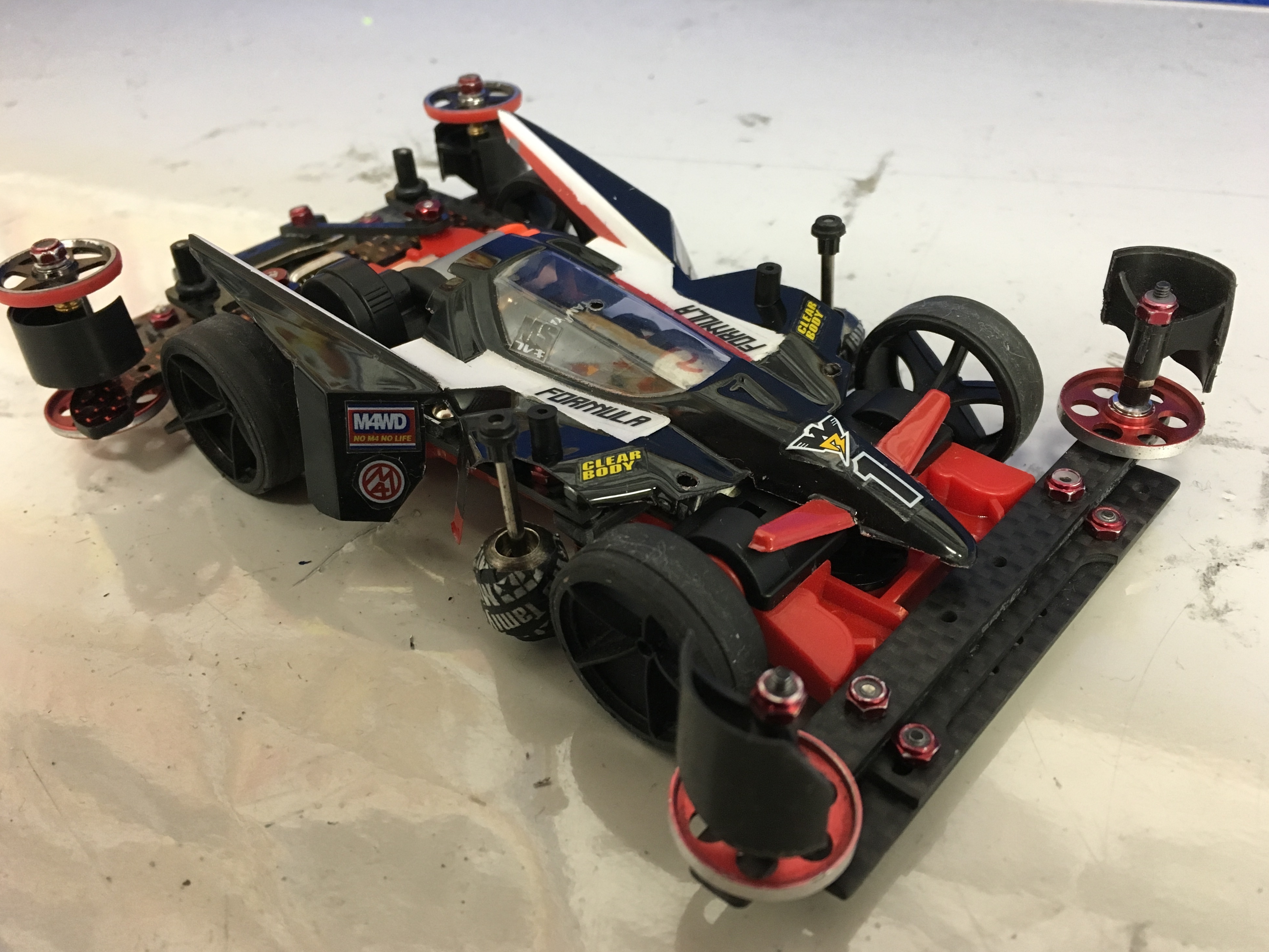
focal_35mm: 30
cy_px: 490
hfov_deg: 60.0
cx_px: 633
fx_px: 1100
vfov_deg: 46.8
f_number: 2.2
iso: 125
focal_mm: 4.15
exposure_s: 1/30
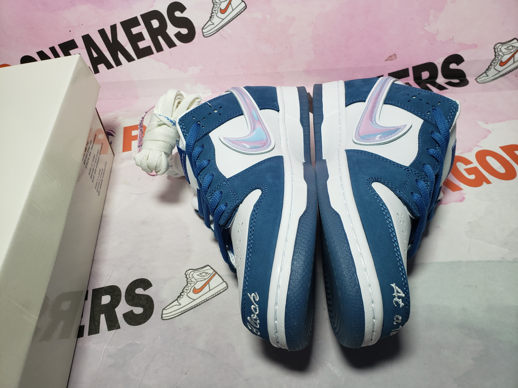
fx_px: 389
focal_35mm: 26
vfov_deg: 53.1
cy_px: 194
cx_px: 259
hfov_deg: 67.3
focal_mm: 4.3
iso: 50
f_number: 2.4
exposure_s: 1/202
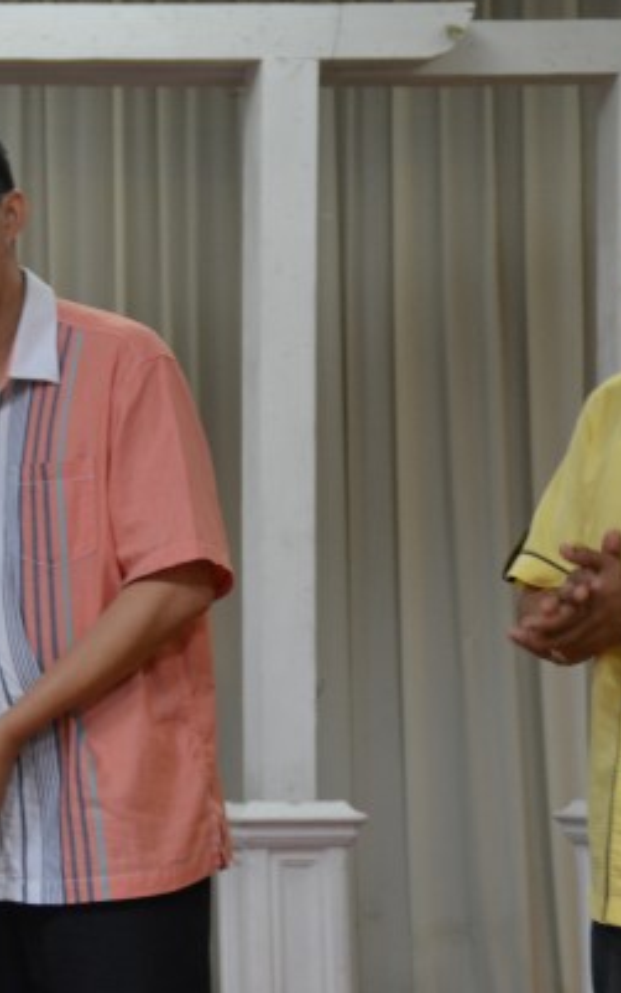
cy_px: 520
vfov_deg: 18.1
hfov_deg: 11.1
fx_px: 3111
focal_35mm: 115
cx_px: -242
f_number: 4.5
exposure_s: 1/30
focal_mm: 42
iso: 1000
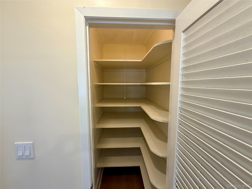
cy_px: 94
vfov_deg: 85.7
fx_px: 102
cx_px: 126
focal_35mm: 14
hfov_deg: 102.1
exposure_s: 1/120
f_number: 2.2
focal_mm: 2.22
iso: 250
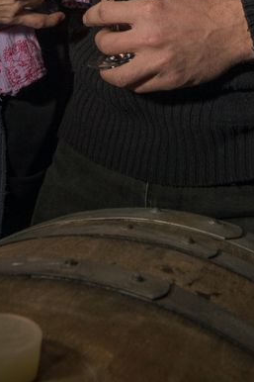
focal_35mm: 159
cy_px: -92
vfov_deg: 12.6
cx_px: 67
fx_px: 1684
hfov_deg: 8.6
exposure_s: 1/350
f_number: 8
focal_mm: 48
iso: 400
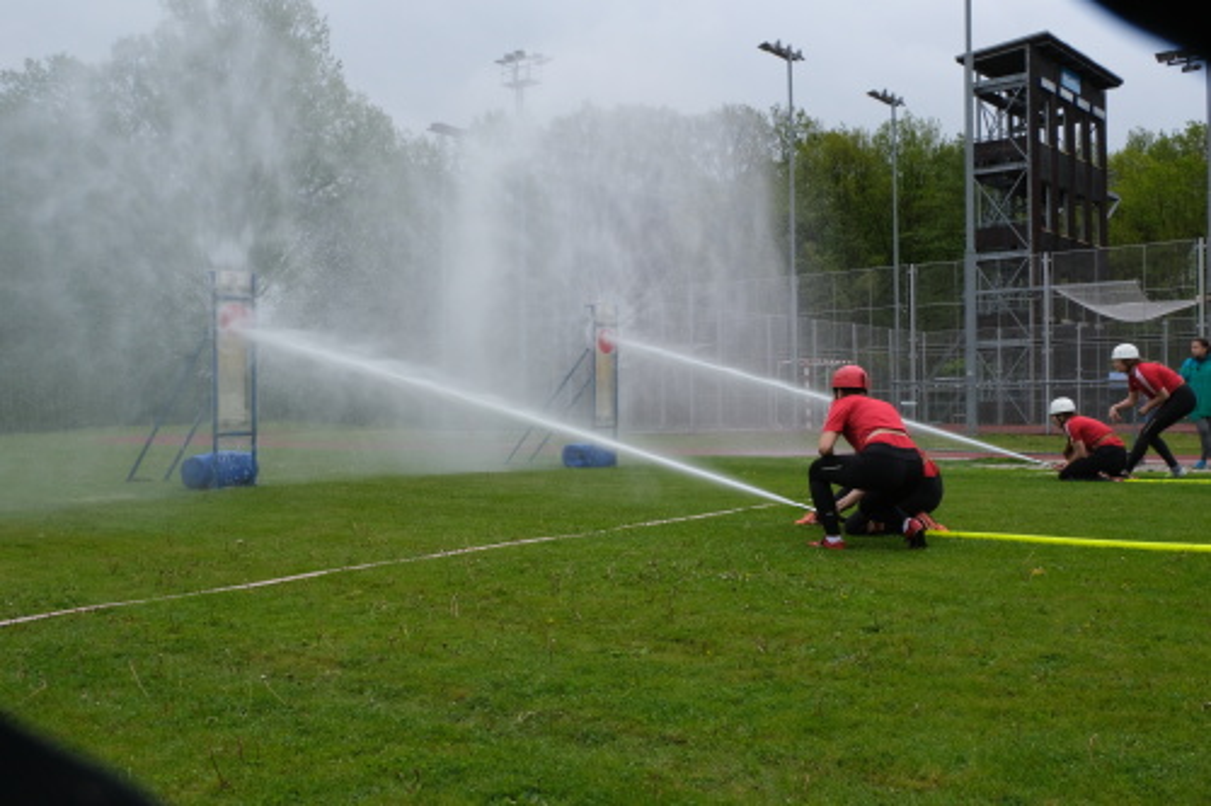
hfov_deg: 50.7
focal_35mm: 38
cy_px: 403
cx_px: 606
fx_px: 1278
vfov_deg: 35.0
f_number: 16
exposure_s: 1/250
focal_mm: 25.4
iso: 800
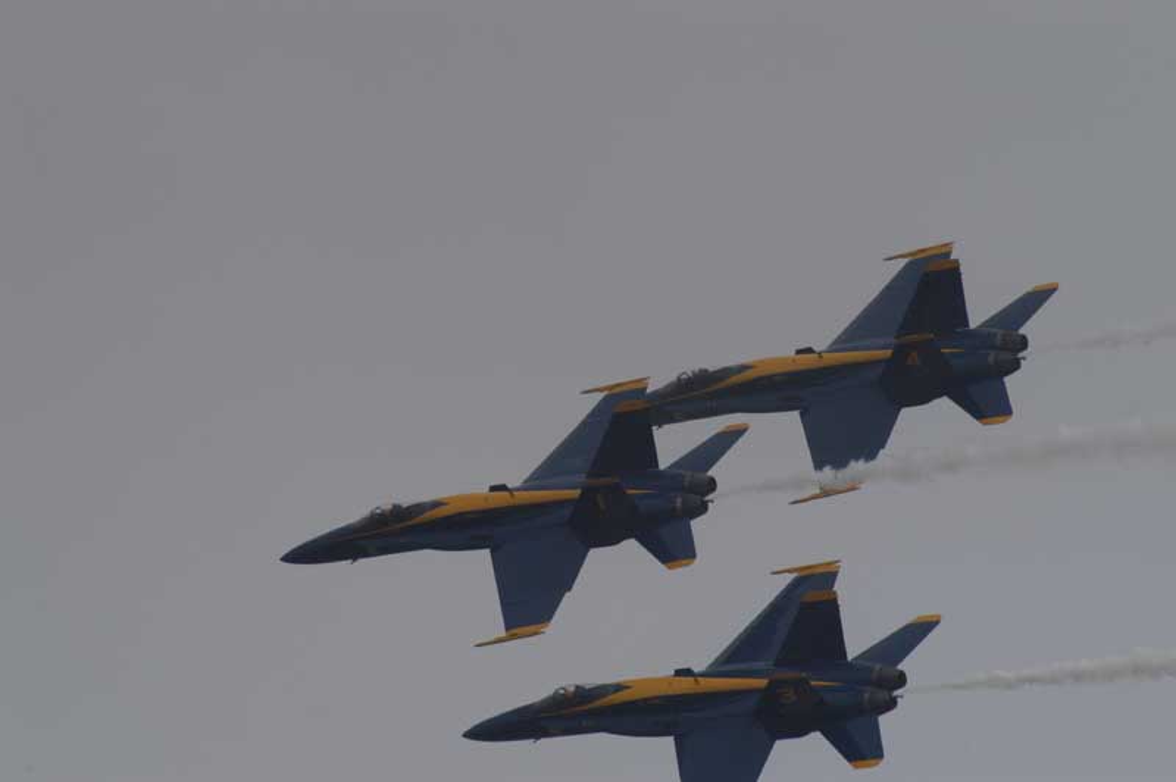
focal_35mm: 330
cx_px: 588
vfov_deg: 4.2
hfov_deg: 6.2
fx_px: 10771
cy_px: 391
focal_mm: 220
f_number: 7.1
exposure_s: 1/2500
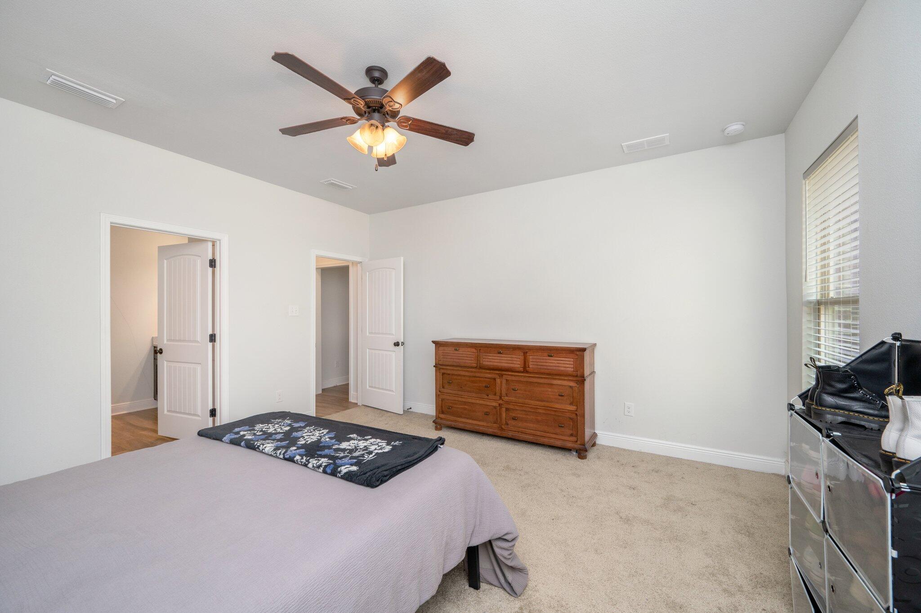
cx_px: 460
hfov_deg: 104.3
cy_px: 306
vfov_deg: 81.1
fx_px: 358
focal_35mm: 14
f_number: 9
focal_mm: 14
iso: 500
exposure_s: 1/30
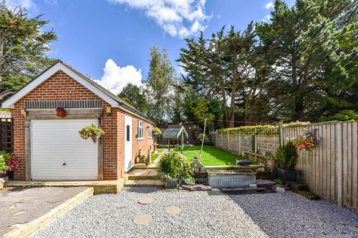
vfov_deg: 81.2
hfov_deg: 104.3
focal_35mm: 14
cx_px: 179
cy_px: 119
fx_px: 139
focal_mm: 14
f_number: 8
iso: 400
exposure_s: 1/1250
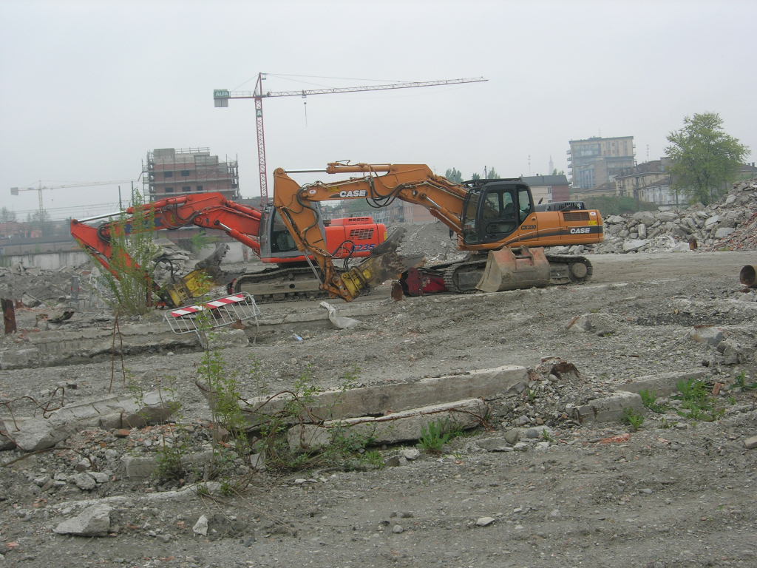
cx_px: 378
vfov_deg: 28.6
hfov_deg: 37.5
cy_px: 284
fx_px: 1115
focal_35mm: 51
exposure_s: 1/167
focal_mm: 10.6
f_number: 5.4
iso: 64
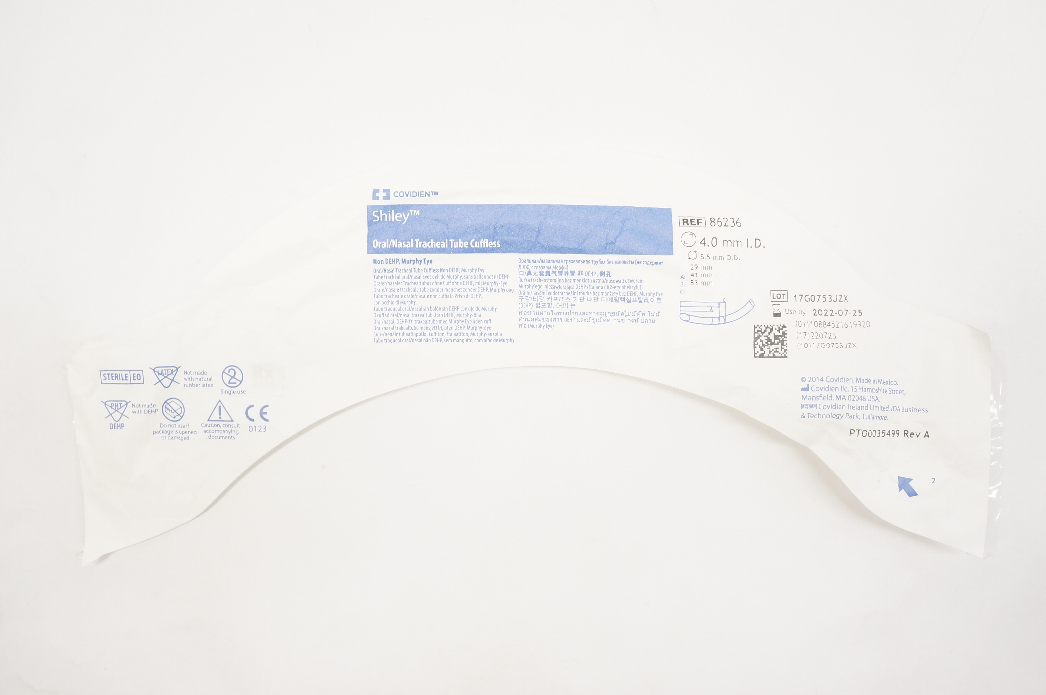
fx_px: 784
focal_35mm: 27
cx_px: 523
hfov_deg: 67.4
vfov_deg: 47.8
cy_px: 348
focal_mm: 18
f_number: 5.6
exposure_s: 1/60
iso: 400
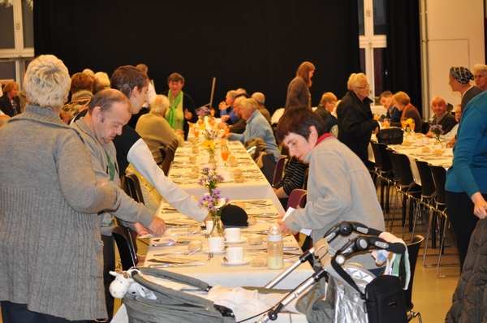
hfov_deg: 24.7
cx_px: 244
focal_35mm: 82
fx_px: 1114
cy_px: 162
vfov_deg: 16.5
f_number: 4.2
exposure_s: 1/60
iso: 800
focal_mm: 55
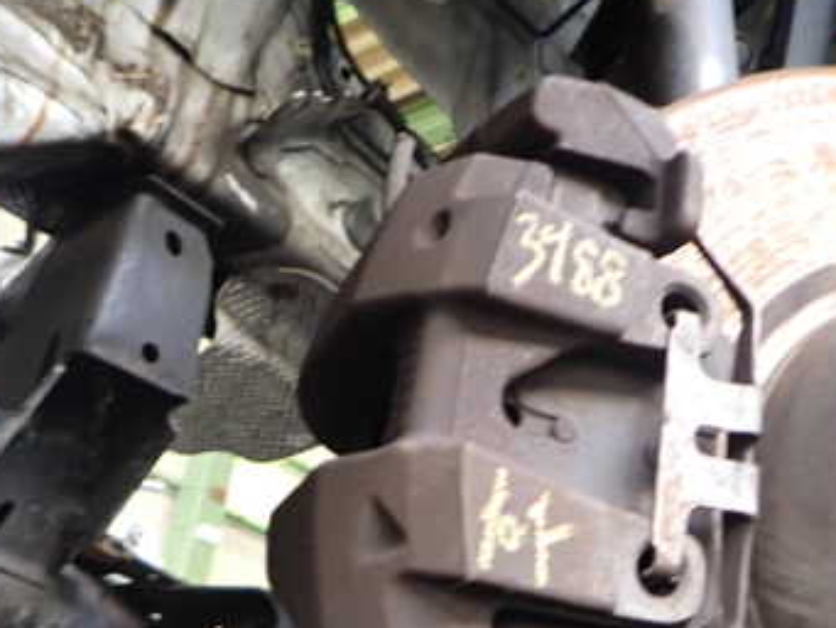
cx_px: 427
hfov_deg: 42.9
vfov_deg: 32.7
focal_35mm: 44
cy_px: 400
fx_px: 1063
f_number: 2
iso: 250
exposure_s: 1/30
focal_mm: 4.5
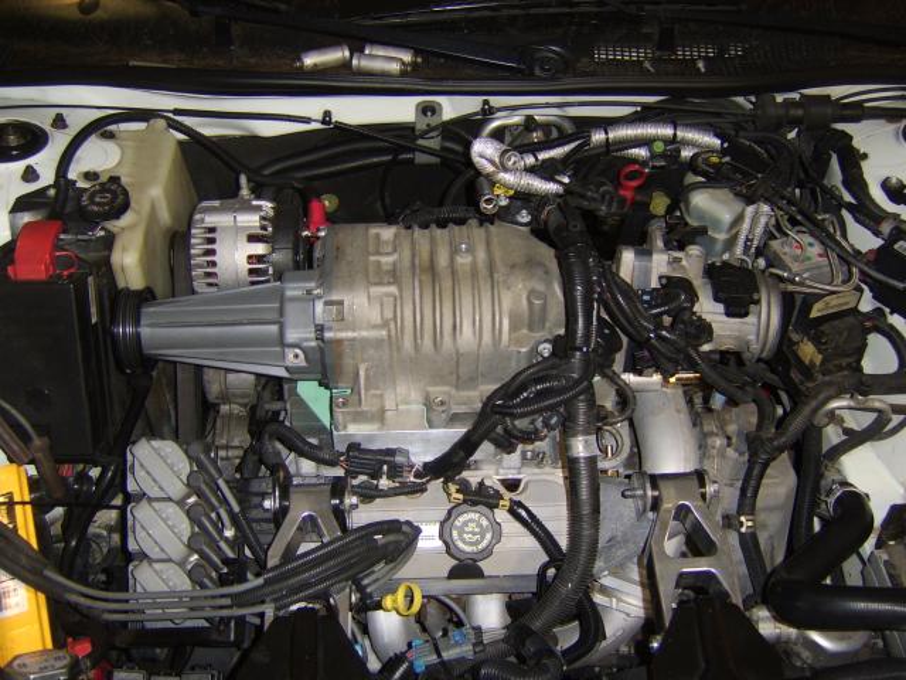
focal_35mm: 31
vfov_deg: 45.4
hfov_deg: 58.4
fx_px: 811
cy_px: 340
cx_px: 453
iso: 141
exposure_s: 1/30
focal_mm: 8.13
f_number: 2.7
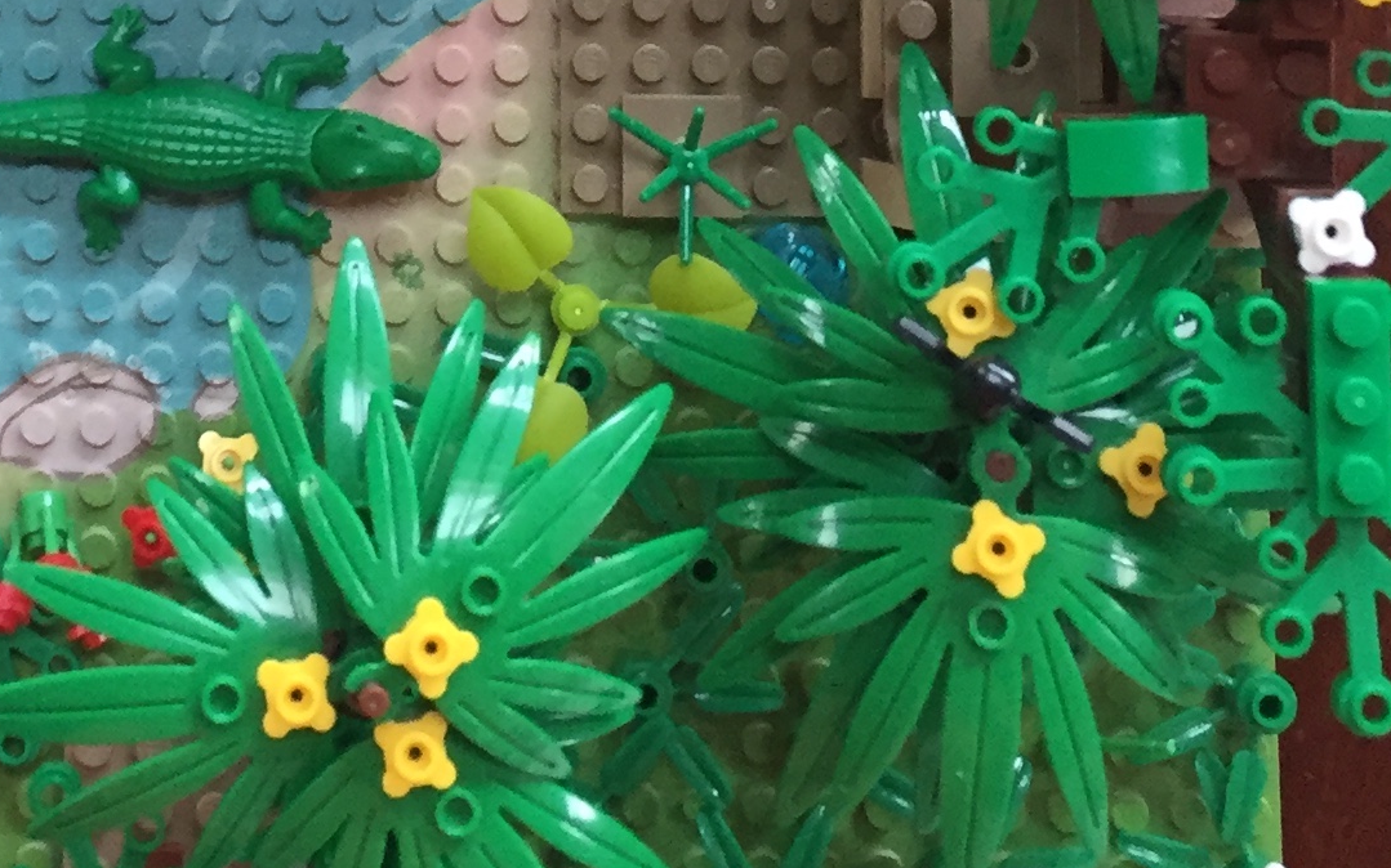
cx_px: 244
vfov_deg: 13.0
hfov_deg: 22.0
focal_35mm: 93
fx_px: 3525
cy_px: -604
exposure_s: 1/30
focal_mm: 4.15
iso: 100
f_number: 2.2
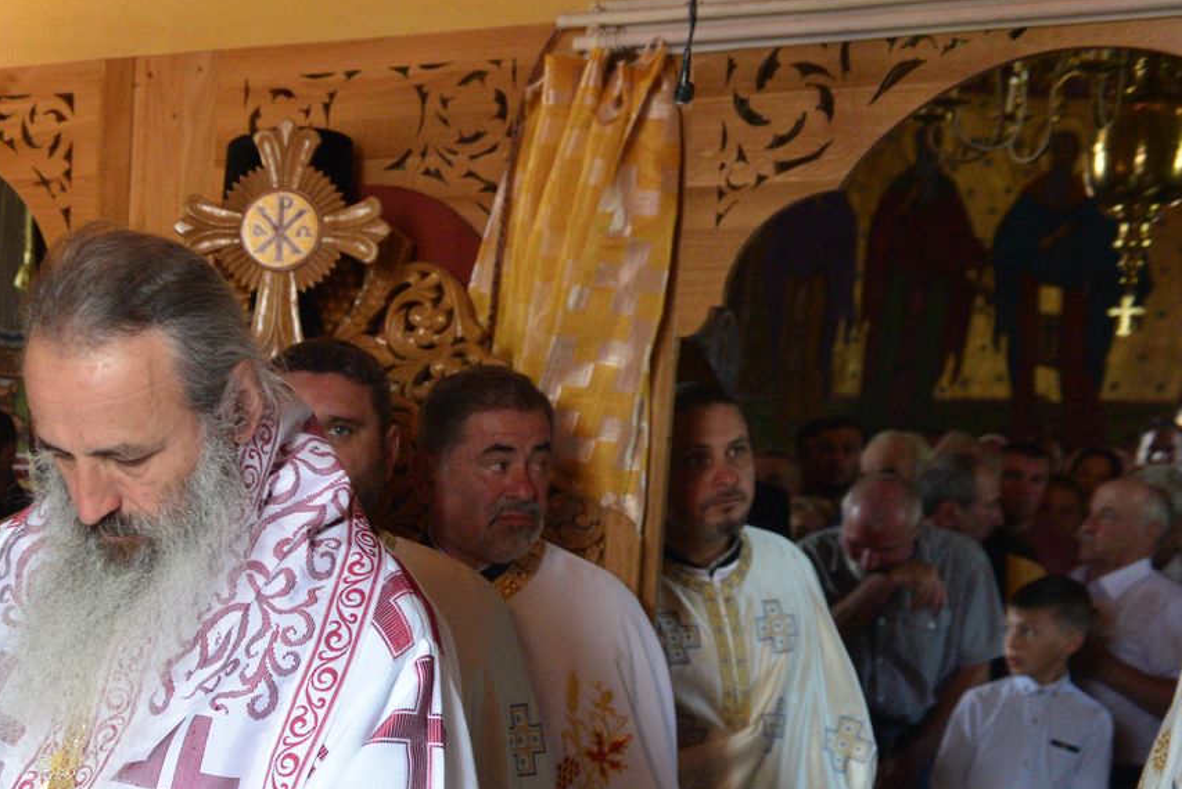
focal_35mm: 72
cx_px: -115
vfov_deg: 18.3
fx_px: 2364
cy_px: 859
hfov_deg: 26.0
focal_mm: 32
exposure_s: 1/80
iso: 2500
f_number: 4
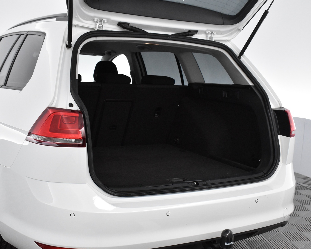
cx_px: 145
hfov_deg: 42.0
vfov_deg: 34.2
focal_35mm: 44
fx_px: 405
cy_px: 124
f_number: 5.6
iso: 3200
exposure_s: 1/125
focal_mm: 26
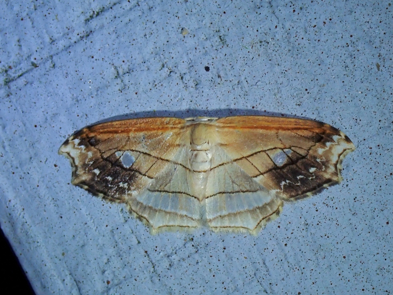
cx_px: 196
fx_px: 1135
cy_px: 148
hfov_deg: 19.6
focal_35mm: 100
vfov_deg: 14.8
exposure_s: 1/400
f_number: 18
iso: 125
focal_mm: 18
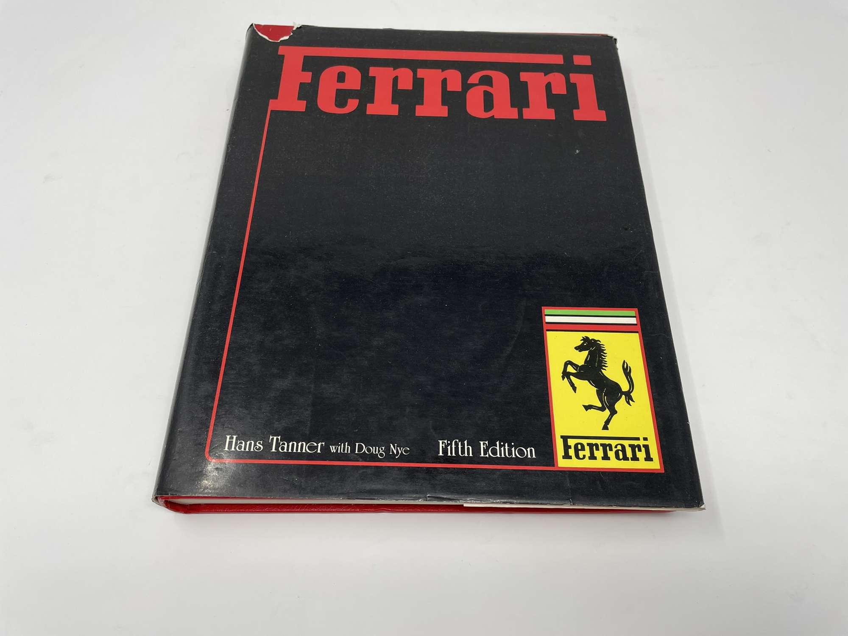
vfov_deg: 53.1
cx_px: 424
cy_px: 318
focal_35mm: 26
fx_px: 637
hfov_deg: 67.3
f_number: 1.6
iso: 32
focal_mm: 4.2
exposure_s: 1/194
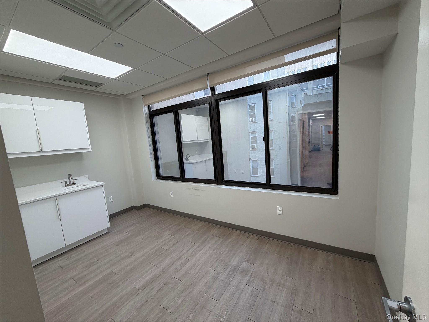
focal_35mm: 14
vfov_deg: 85.7
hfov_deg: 102.1
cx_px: 214
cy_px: 161
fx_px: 174
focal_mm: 2.22
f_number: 2.2
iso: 64
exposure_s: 1/121
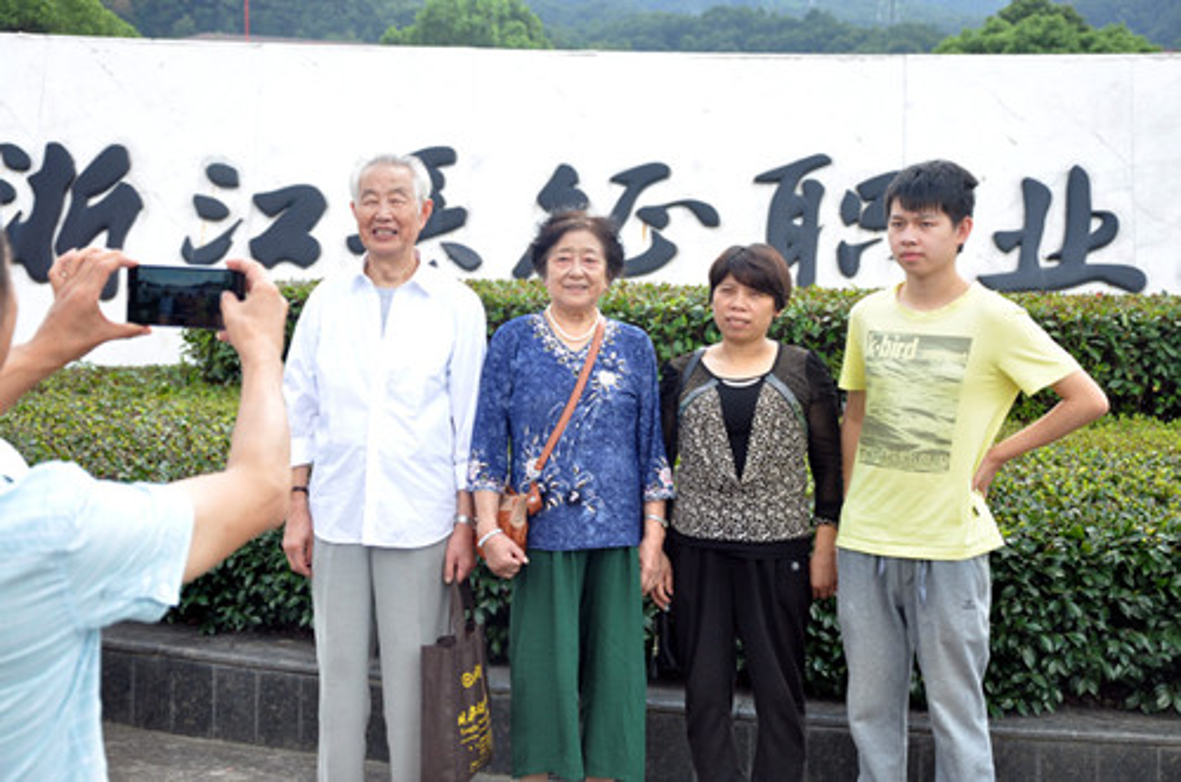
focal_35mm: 68
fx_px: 2209
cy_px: 391
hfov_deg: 29.9
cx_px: 590
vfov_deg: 20.1
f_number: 5.6
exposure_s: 1/125
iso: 200
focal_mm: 45
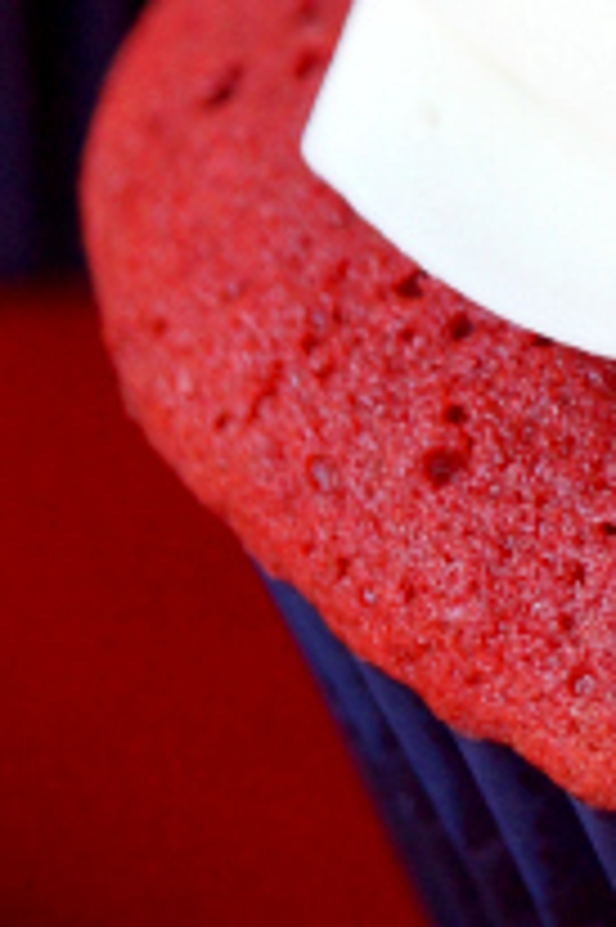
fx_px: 6735
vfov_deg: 7.7
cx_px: 1174
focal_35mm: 262
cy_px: -400
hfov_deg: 5.2
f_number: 3.5
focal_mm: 30
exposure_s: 1/60
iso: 400
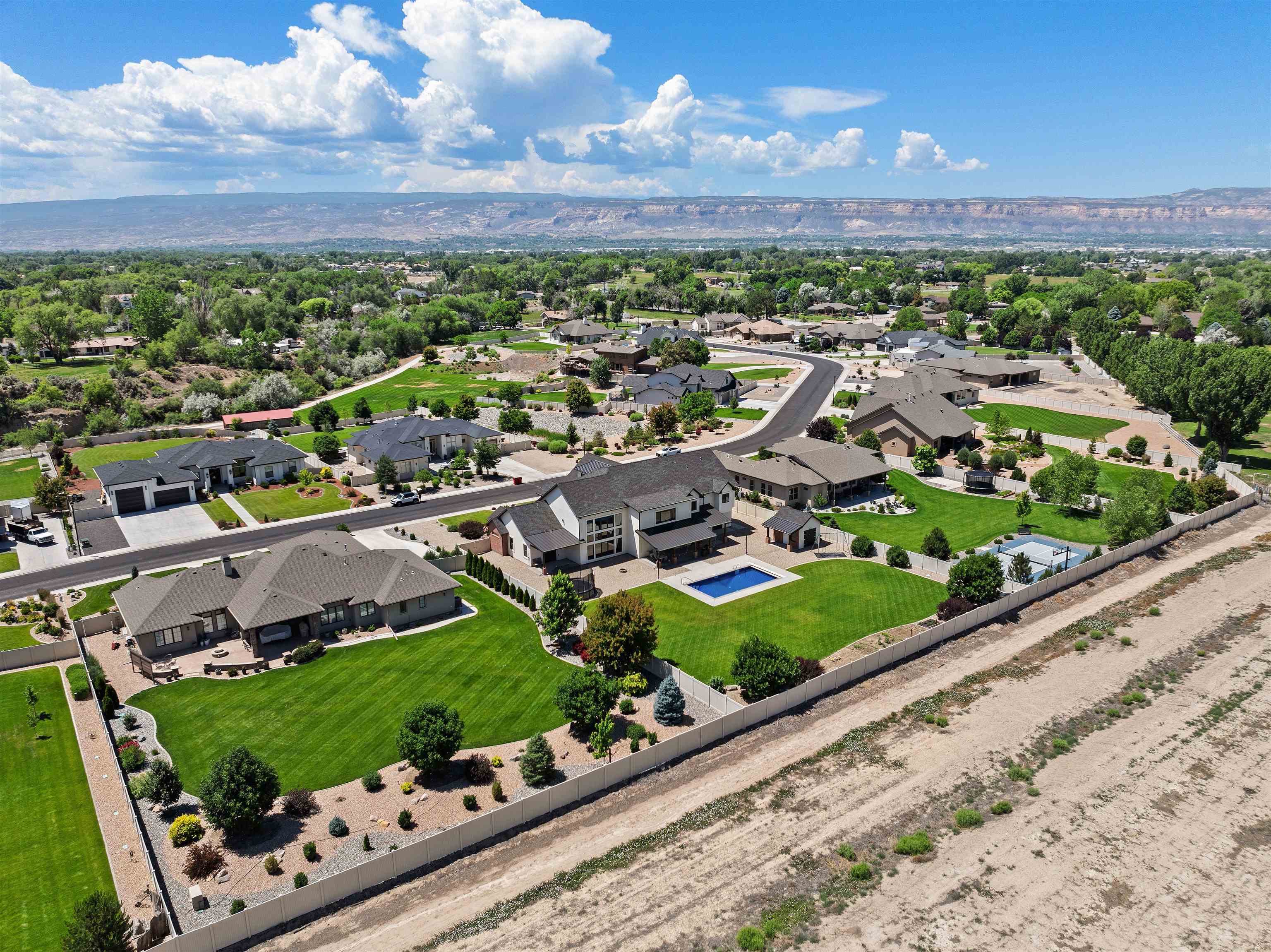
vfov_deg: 56.8
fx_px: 881
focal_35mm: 24
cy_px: 476
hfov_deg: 71.6
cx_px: 636
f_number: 2.8
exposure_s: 1/1000
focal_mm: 12.29
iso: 100
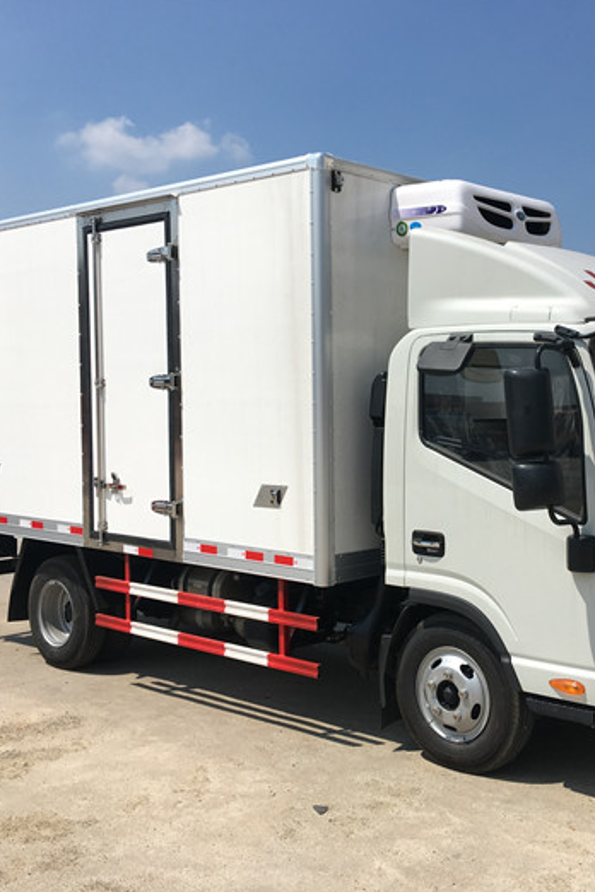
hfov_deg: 32.3
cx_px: 404
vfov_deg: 47.4
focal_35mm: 41
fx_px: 1016
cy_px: 443
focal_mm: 4.15
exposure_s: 1/2481
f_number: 2.2
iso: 25
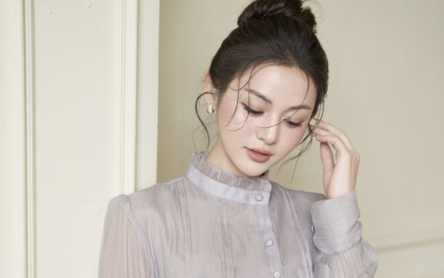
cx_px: 222
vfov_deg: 16.6
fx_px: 932
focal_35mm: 77
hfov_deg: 26.8
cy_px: 273
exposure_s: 1/250
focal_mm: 50
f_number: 2
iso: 400
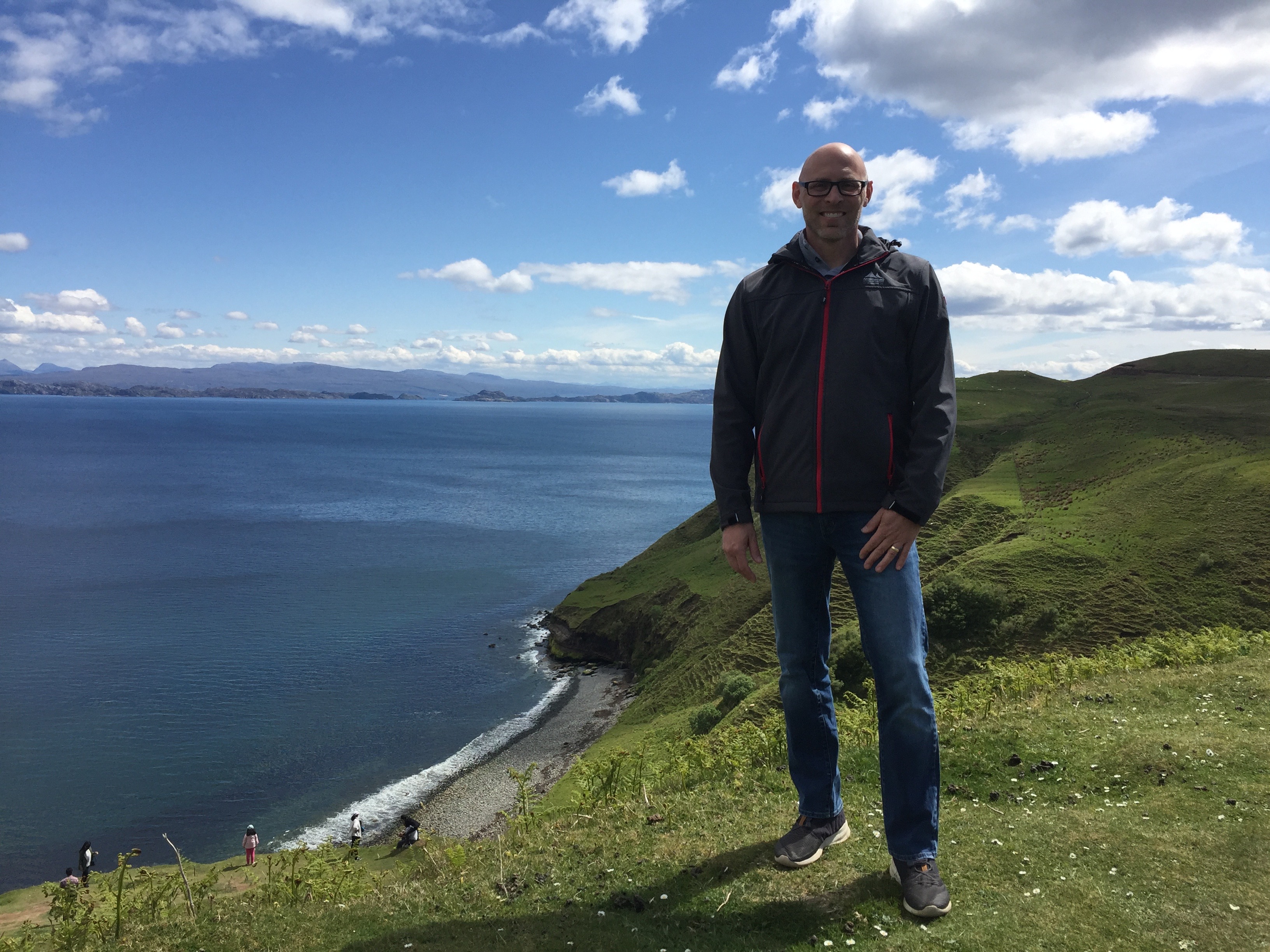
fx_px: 1064
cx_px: 635
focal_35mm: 29
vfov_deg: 48.2
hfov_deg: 61.7
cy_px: 476
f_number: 2.2
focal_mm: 4.15
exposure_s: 1/2825
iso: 32
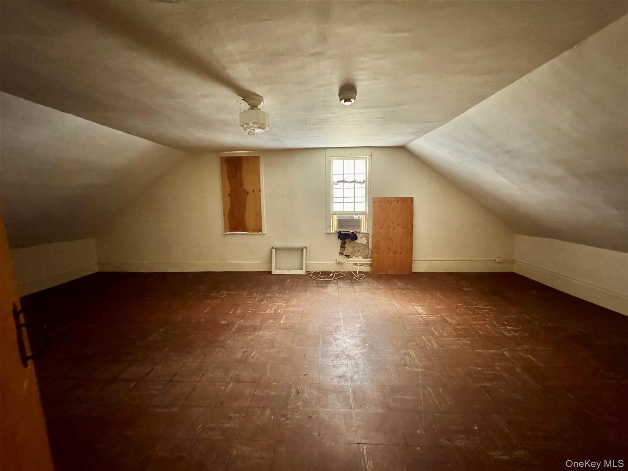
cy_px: 236
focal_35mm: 14
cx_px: 314
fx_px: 254
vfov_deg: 85.7
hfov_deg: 102.1
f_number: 2.2
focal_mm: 2.22
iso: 1250
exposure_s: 1/48
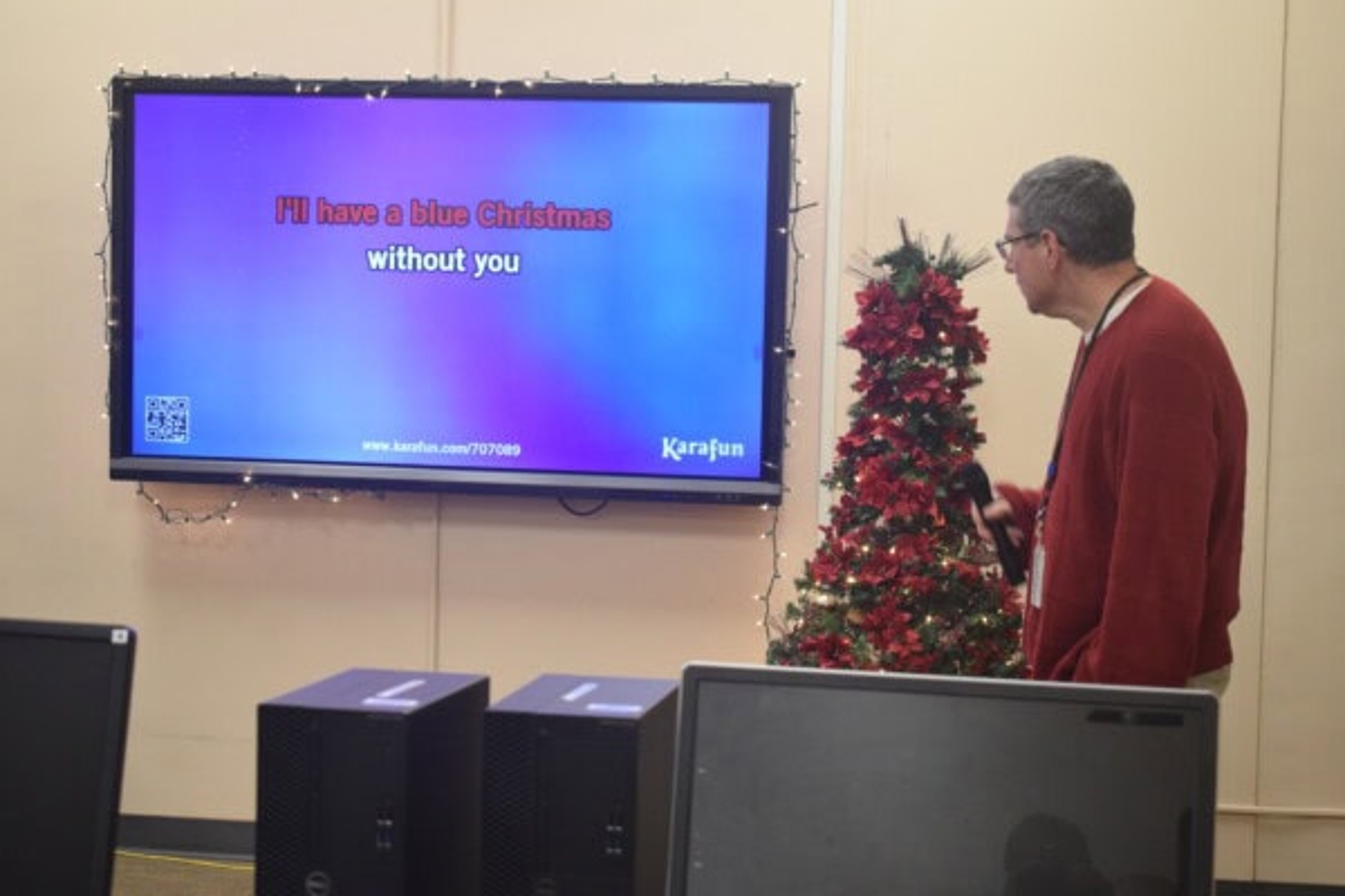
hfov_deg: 28.1
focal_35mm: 72
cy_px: 448
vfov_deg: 18.9
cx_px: 672
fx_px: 2690
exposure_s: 1/60
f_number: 5.3
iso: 1800
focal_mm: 48
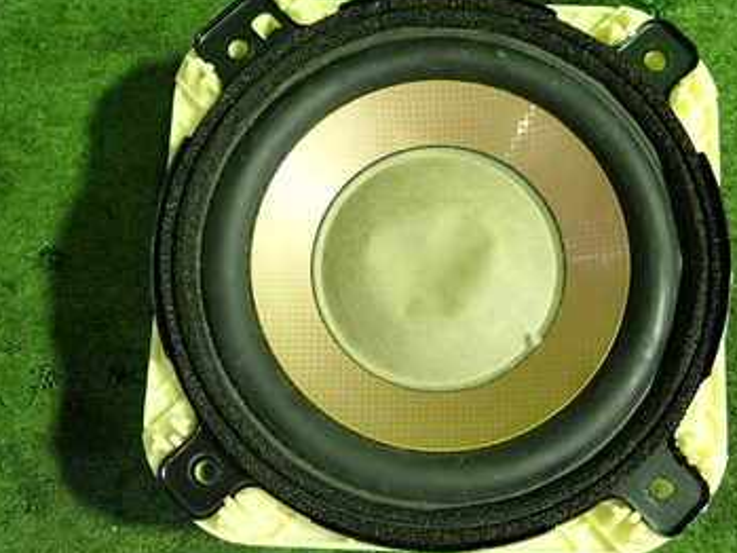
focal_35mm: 43
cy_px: 289
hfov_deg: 43.7
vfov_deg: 33.6
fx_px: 916
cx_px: 418
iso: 250
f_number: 2
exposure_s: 1/30
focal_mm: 4.5
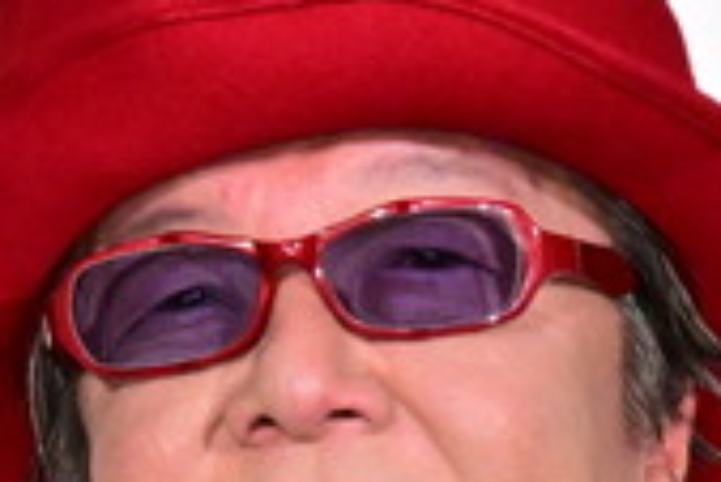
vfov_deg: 1.5
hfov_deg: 2.3
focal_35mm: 911
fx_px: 18261
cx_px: 422
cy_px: 1107
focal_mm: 103
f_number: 6.3
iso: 3200
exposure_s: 1/200
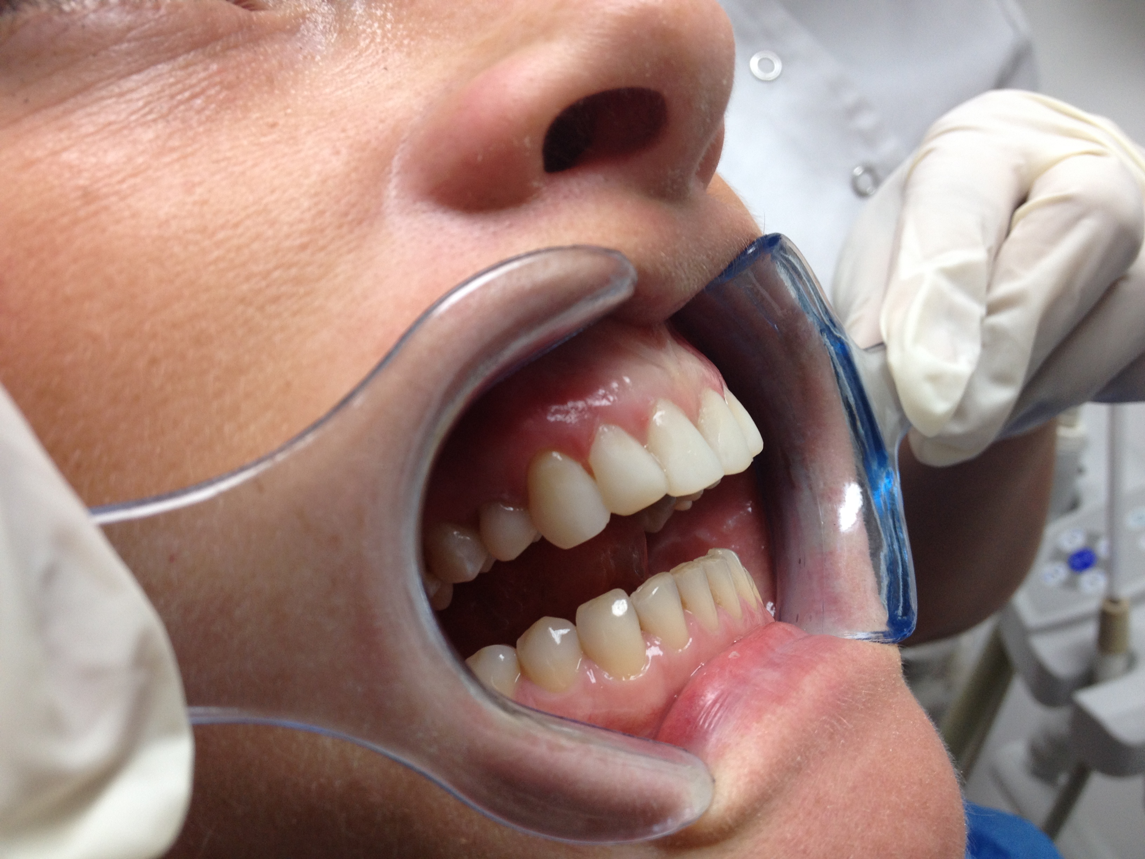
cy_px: 430
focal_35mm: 35
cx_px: 572
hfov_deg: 52.6
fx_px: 1158
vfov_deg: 40.7
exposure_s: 1/40
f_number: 2.4
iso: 50
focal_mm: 4.28
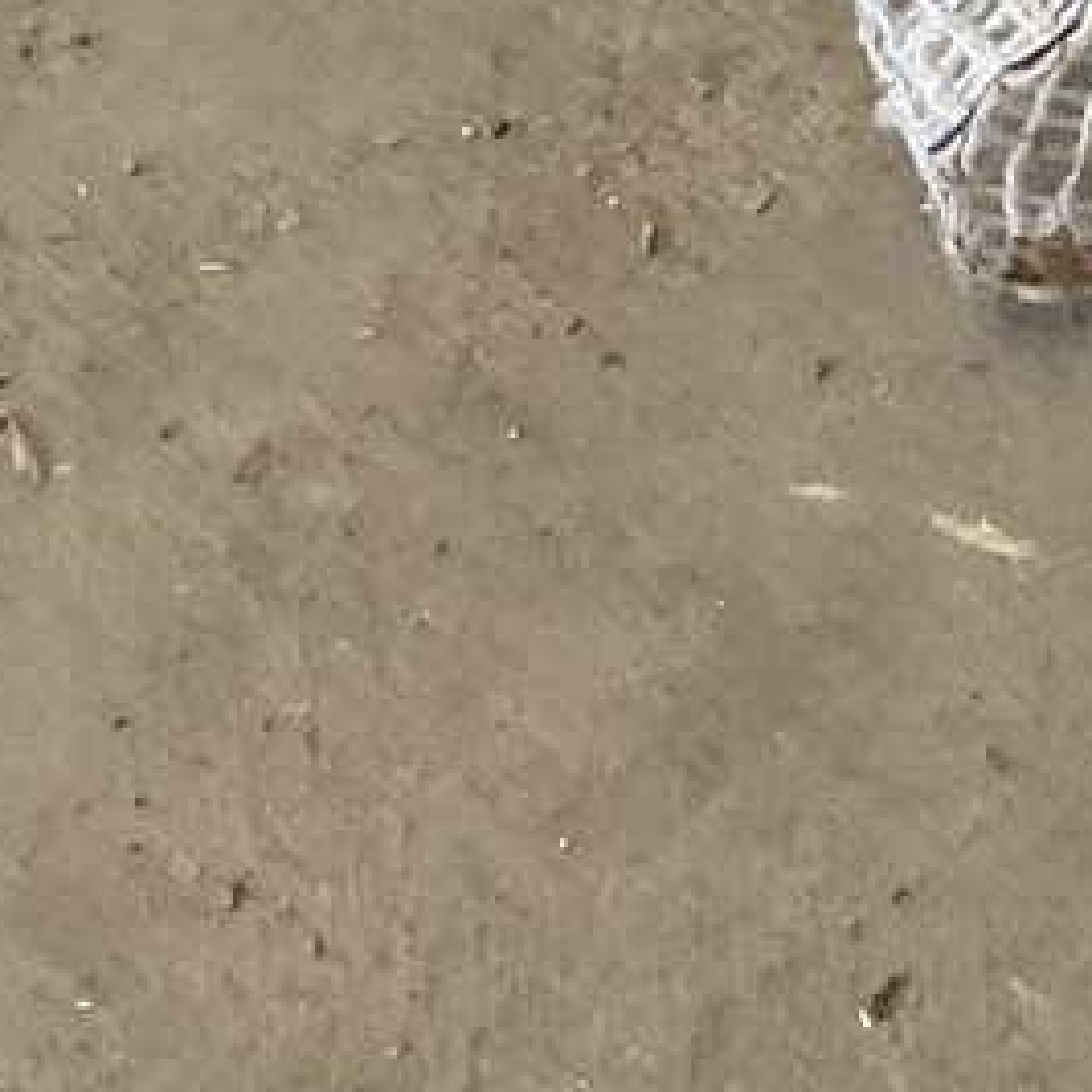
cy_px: -546
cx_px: 2280
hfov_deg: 10.8
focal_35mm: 145
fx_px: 5175
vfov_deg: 11.5
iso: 200
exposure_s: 1/60
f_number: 1.8
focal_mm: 3
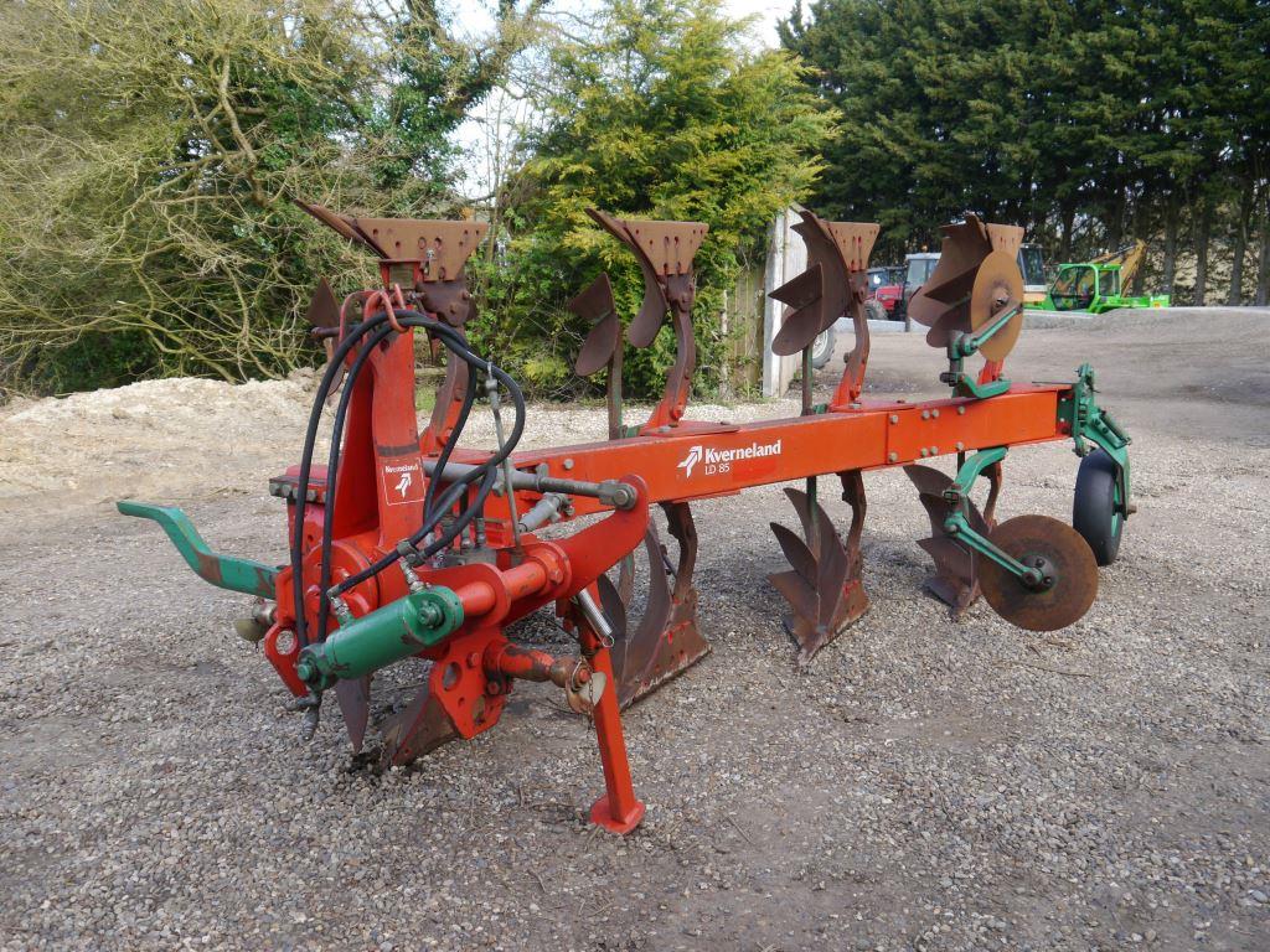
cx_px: 635
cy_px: 476
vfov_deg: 44.2
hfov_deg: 56.8
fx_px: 1174
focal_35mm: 32
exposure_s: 1/200
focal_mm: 16
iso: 160
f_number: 5
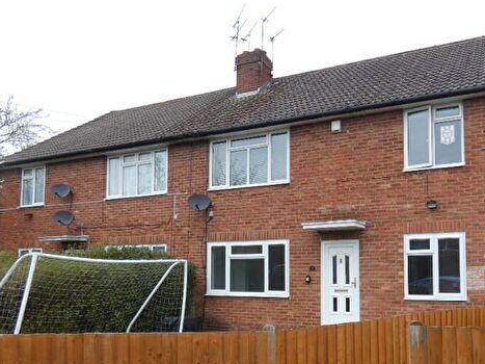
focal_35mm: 30
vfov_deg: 45.9
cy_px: 250
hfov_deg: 59.1
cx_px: 306
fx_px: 420
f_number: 2.8
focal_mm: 3.6
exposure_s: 1/400
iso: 80
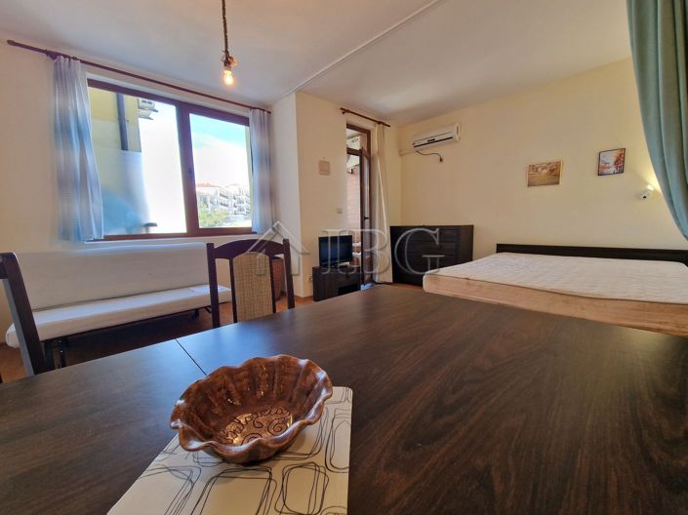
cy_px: 258
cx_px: 344
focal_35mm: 13
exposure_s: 1/50
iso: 125
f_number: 2.2
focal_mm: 2.2
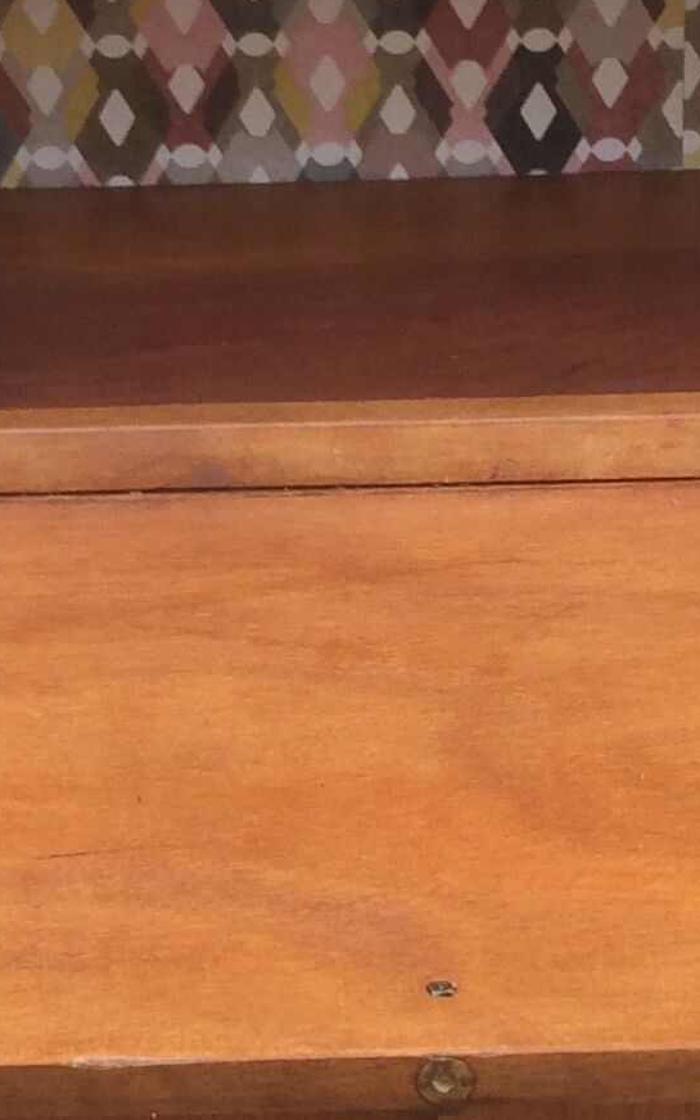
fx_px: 3510
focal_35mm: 115
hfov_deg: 11.4
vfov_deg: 18.1
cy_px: 674
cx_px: 356
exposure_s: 1/313
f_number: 2.2
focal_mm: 4.15
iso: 32
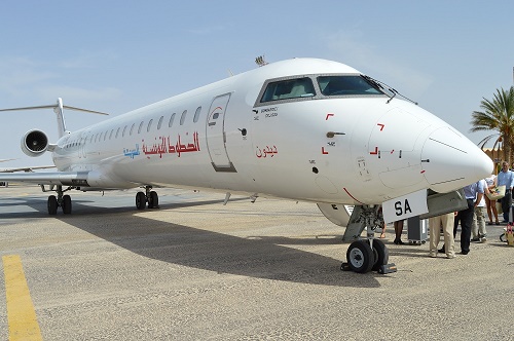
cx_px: 257
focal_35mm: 33
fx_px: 471
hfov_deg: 57.3
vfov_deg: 39.9
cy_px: 170
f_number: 10
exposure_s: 1/400
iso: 100
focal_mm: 22
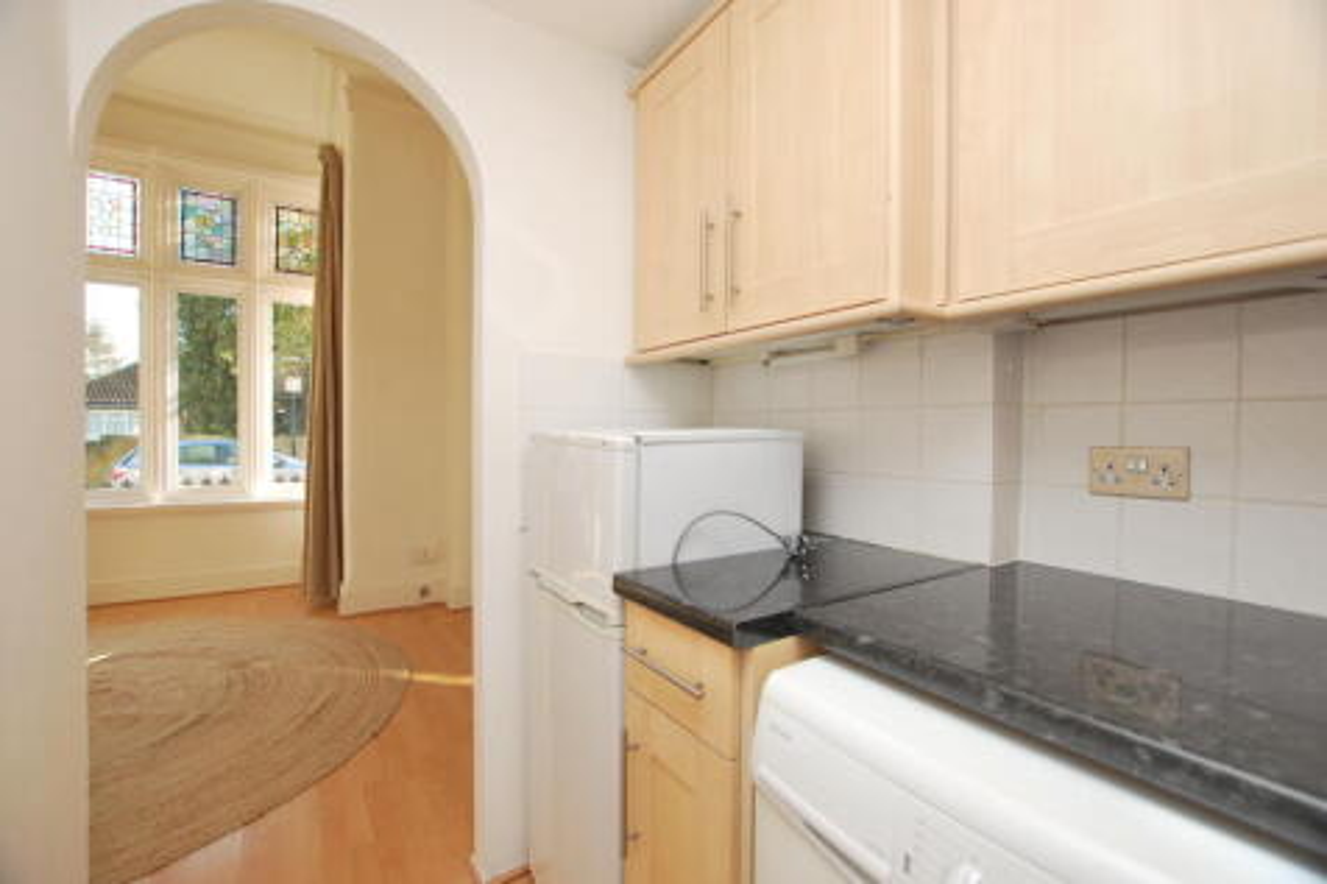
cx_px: 664
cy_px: 442
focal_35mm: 15
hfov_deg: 100.4
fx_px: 553
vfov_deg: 77.3
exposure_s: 1/60
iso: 100
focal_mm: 10
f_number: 4
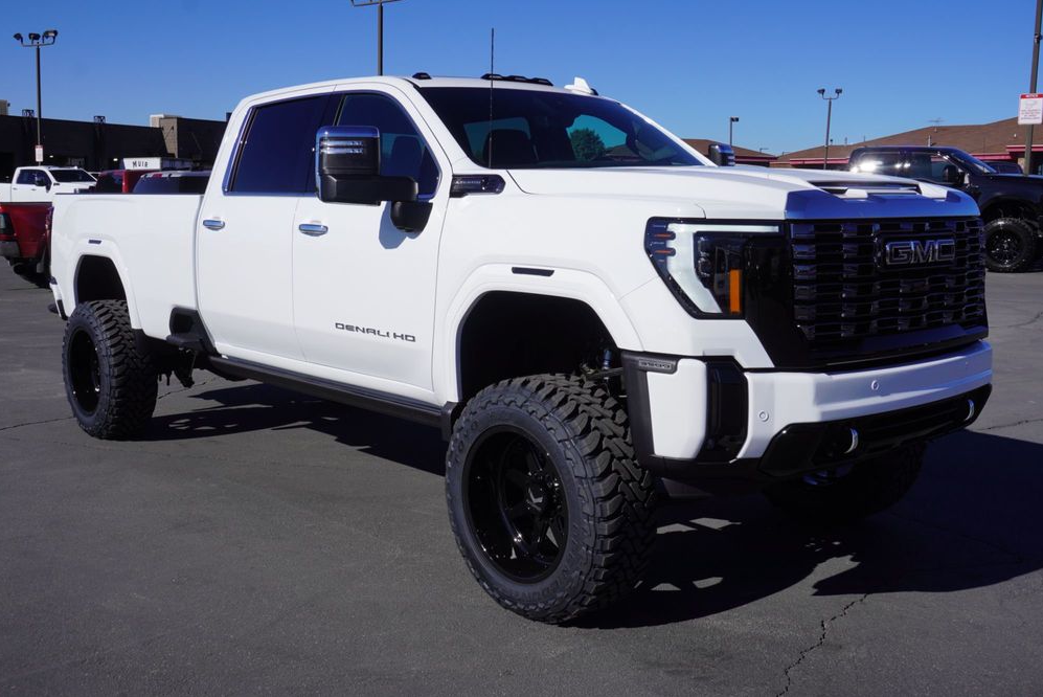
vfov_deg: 34.7
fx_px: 1116
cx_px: 514
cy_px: 340
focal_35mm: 39
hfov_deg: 50.1
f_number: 11
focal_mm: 25
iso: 100
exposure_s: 1/320
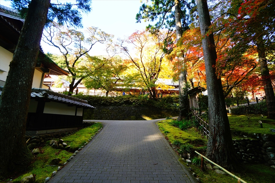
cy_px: 92
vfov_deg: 77.3
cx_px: 138
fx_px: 115
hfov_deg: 100.4
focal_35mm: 15
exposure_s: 1/40
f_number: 5
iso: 100
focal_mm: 10
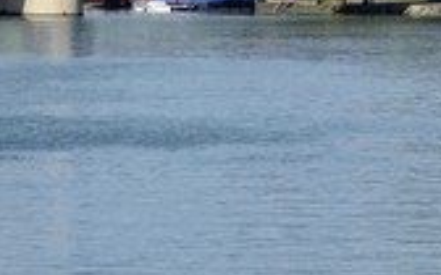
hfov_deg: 5.3
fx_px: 4747
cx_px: 42
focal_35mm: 395
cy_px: -50
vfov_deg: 3.3
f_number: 13
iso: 200
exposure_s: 1/320
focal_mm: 155
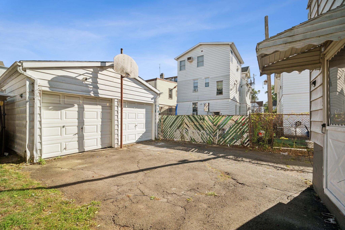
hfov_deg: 73.7
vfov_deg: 53.1
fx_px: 230
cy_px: 115
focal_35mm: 24
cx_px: 172
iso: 640
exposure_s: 1/1250
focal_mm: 24
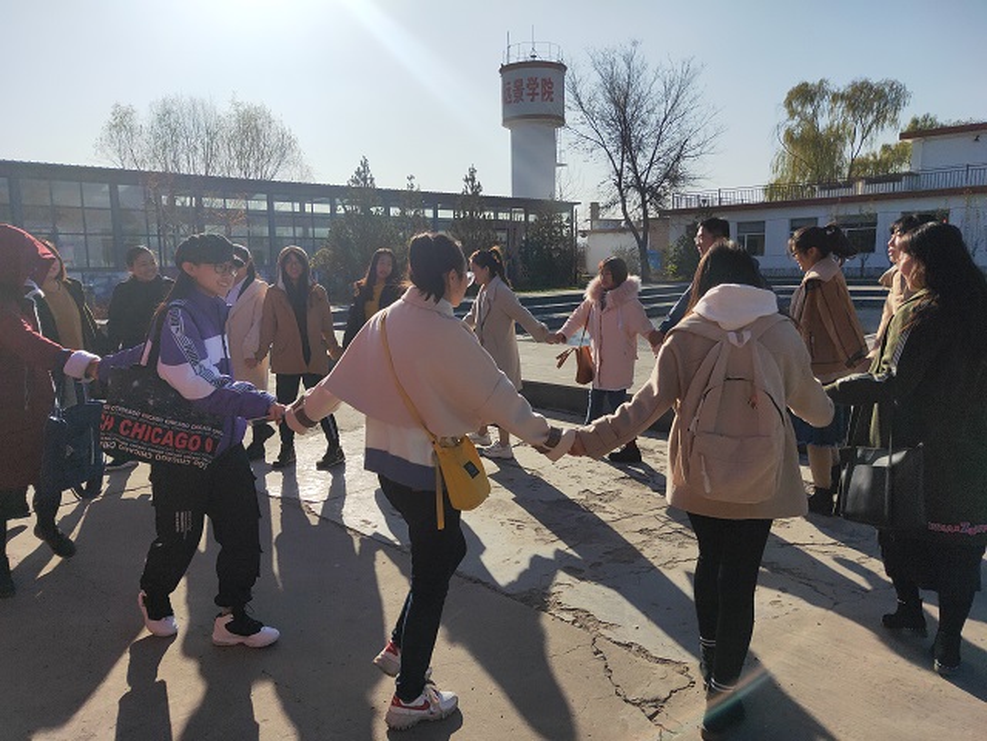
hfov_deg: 73.9
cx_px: 494
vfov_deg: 58.9
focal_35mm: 23
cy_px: 370
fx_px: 656
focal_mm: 3.97
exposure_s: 1/4892
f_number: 1.7
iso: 100
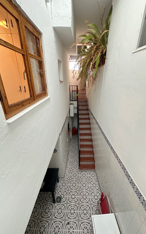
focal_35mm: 15
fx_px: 96
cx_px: 79
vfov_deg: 101.5
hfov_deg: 74.6
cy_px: 117
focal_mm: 2.22
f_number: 2.2
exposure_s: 1/50
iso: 320
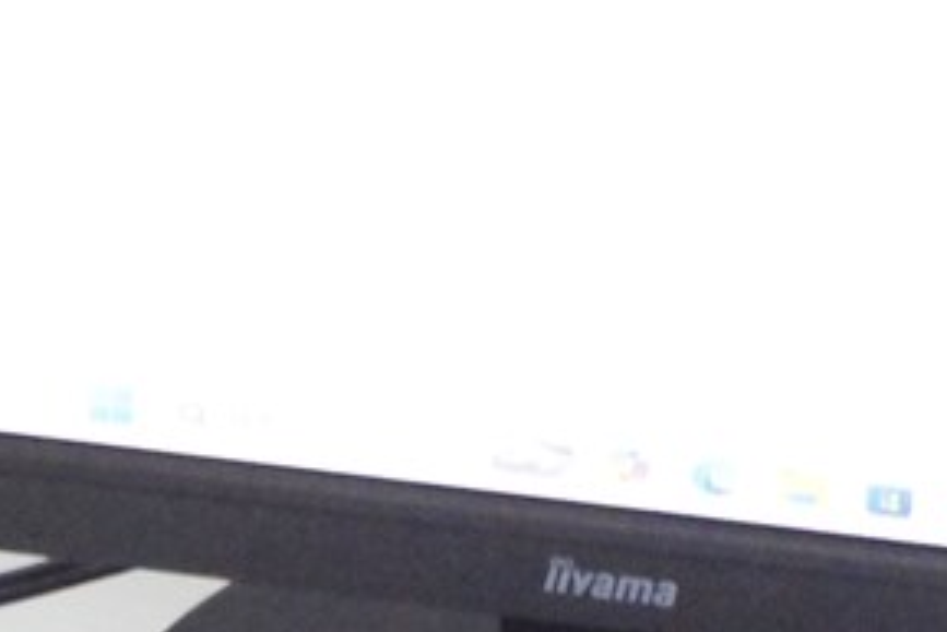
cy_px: -100
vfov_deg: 7.6
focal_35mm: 180
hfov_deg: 11.4
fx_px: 4739
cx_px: 695
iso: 6400
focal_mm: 29
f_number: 10
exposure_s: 1/50
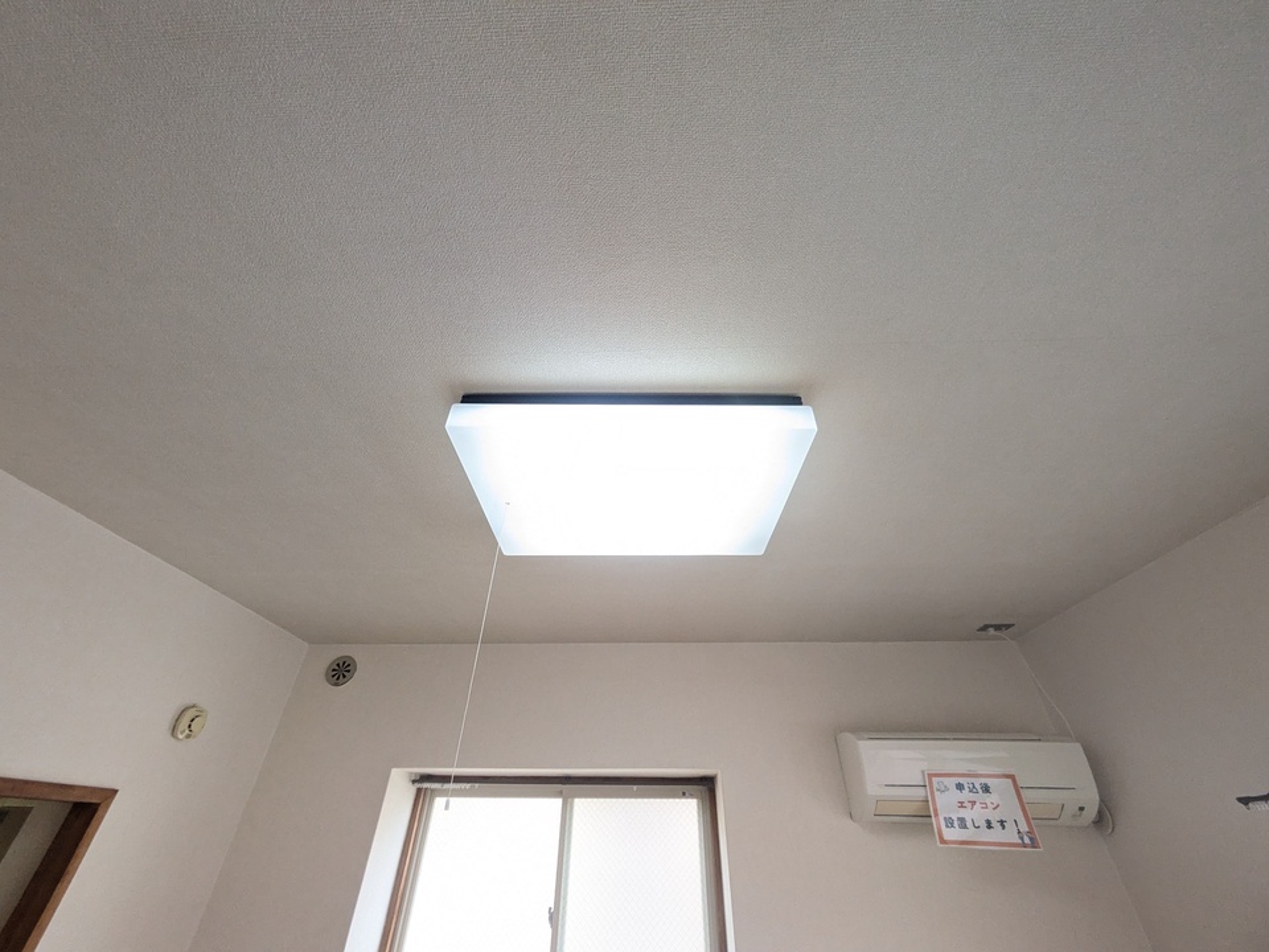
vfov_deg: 85.7
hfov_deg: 102.1
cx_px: 634
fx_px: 513
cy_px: 476
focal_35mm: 14
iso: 207
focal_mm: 1.83
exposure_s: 1/120
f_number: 2.2
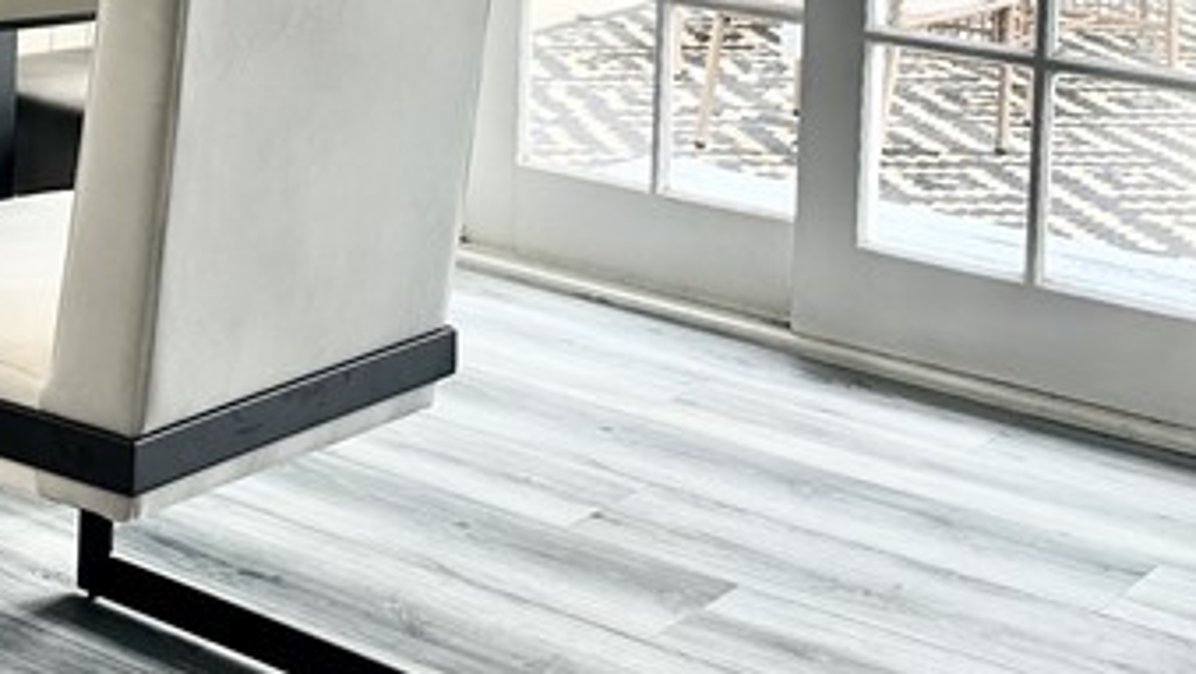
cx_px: 229
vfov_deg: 14.6
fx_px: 2506
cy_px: -229
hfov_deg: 26.3
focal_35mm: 79
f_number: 1.78
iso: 64
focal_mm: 6.86
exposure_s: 1/120
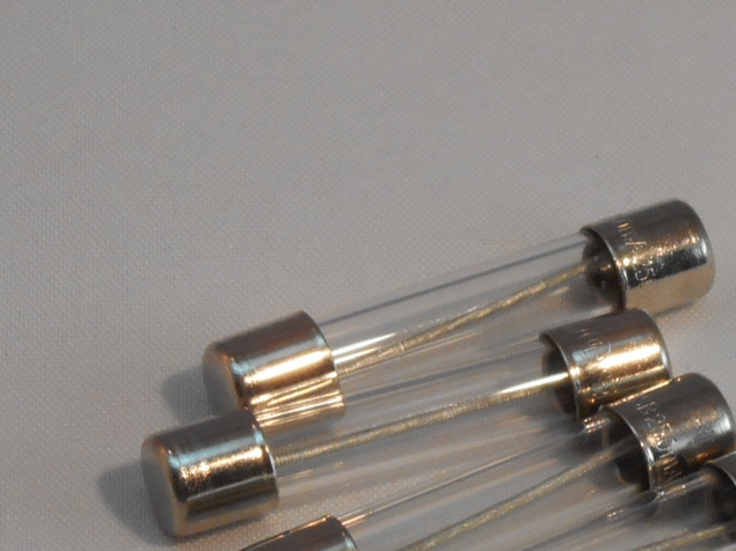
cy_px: 737
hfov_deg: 5.4
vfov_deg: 4.1
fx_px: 7759
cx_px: 523
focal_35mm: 365
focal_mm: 18.2
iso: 180
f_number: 5.8
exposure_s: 1/60
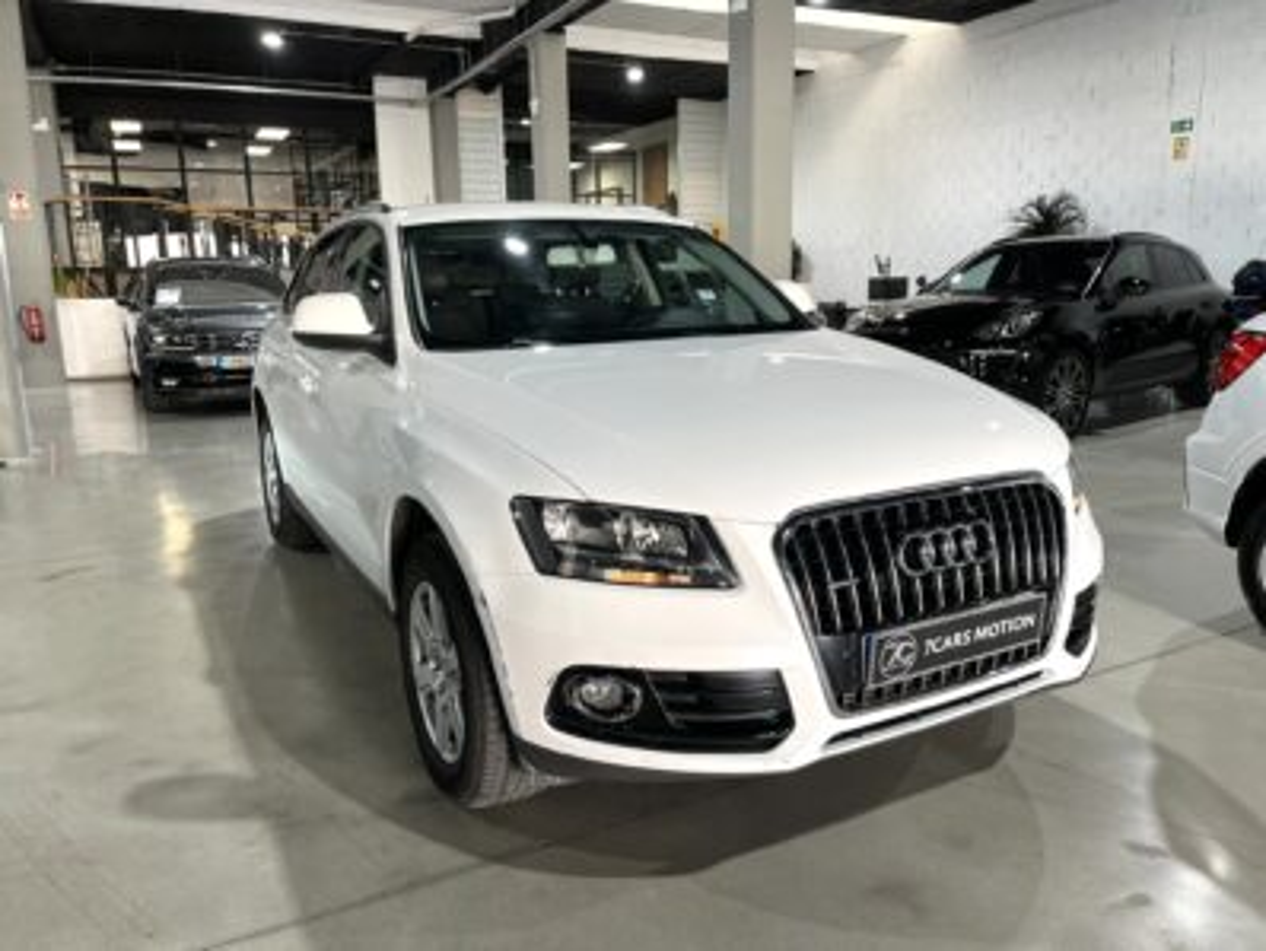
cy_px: 476
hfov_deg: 67.3
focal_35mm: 26
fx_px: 951
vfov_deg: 53.1
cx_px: 633
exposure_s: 1/100
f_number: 1.6
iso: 64
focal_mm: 5.1
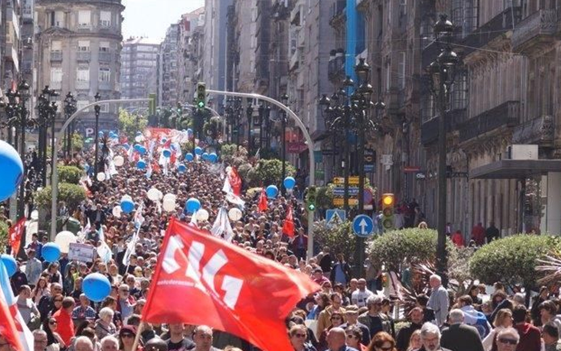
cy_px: 272
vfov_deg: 6.5
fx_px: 3073
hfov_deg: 10.4
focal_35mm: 201
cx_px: 127
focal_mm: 80
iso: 200
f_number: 6.3
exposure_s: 1/320
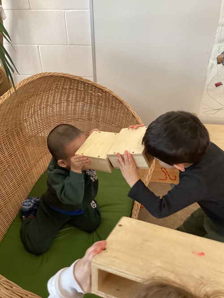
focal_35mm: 31
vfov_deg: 58.3
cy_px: 149
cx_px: 112
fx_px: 267
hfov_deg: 45.5
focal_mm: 3.3
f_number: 2.4
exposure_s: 1/33
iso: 400
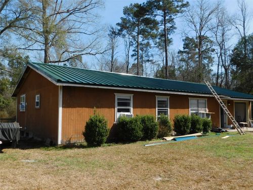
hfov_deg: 60.0
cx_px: 126
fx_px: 219
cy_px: 95
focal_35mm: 30
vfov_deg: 46.8
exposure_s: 1/1000
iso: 125
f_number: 3.2
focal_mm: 5.3
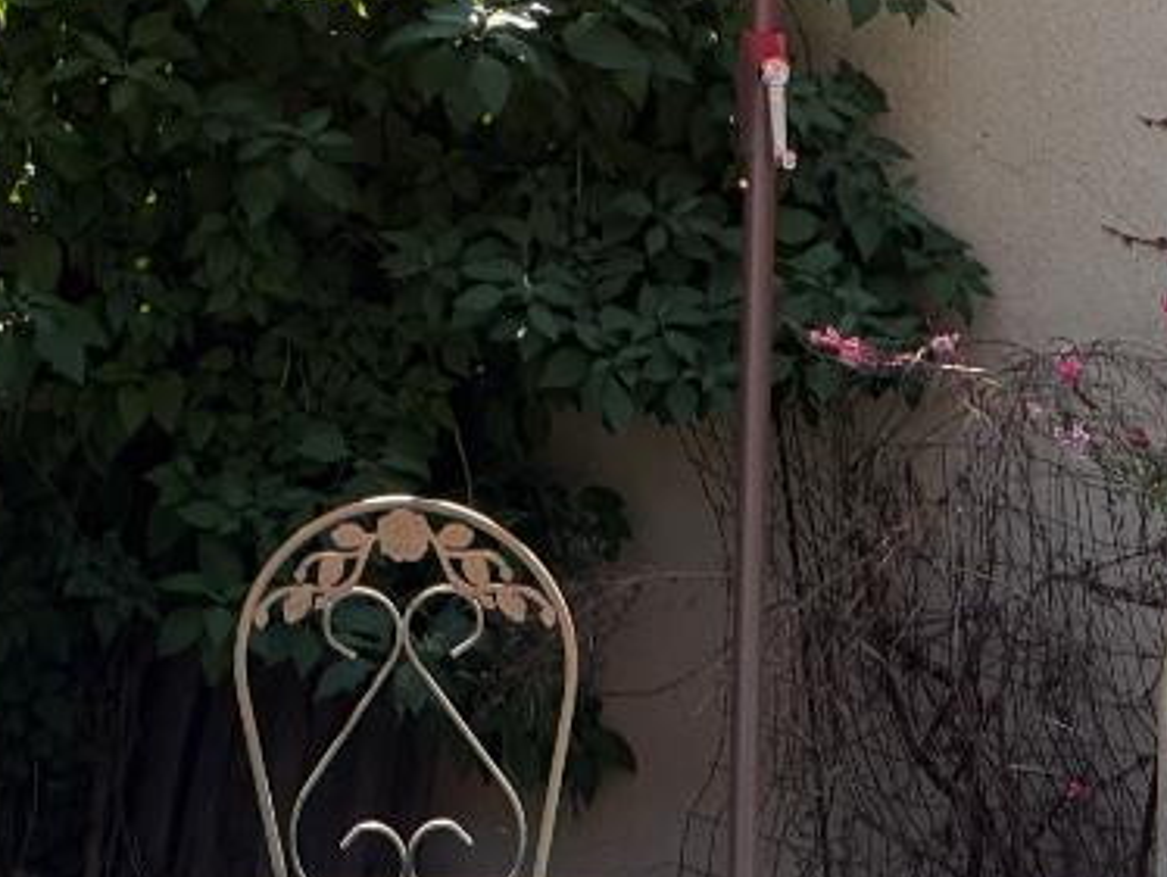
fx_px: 13527
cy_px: 320
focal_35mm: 401
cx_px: 546
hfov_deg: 4.9
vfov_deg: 3.7
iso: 50
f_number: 2.8
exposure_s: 1/205
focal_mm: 16.89
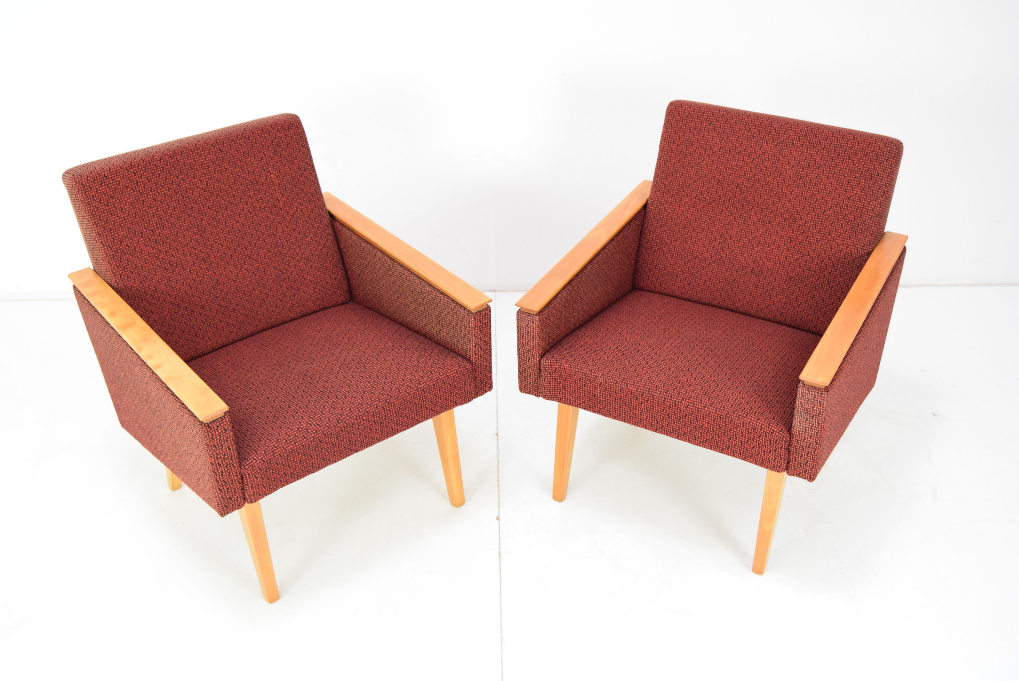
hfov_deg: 53.1
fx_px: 1020
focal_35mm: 36
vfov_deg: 36.9
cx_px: 510
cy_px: 340
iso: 1600
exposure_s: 1/100
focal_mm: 24
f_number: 5
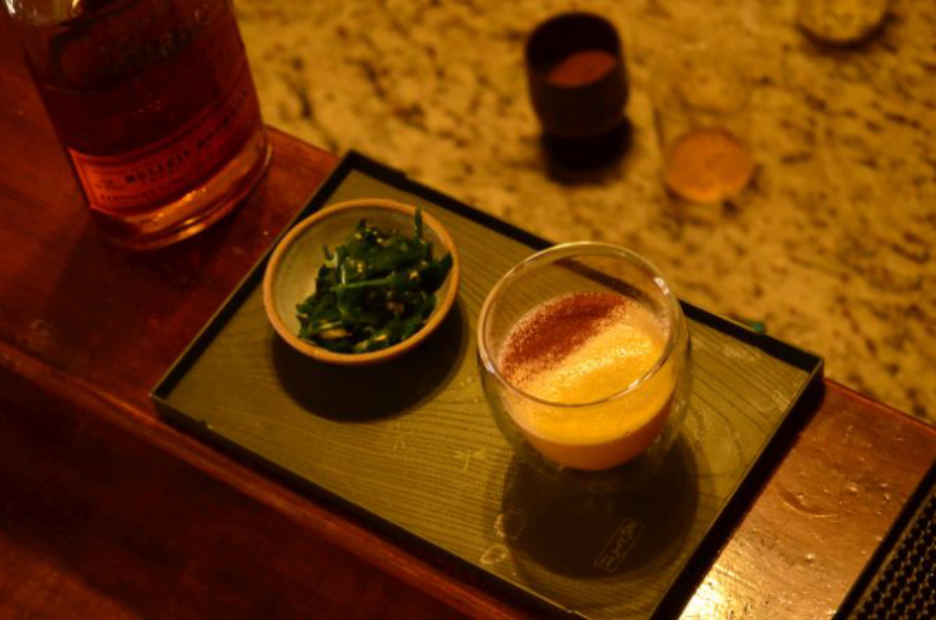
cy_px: 310
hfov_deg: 24.7
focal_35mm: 82
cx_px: 468
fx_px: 2141
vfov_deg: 16.5
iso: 2500
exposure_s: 1/60
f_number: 5
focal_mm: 55
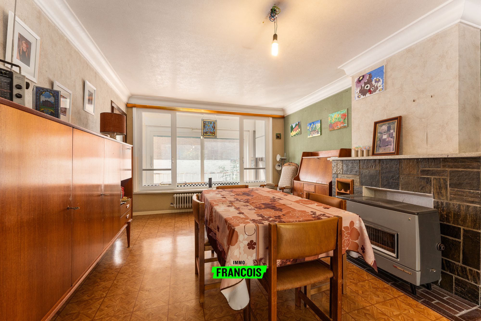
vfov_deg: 81.2
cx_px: 240
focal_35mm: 14
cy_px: 160
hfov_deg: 104.2
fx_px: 187
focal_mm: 14
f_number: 9
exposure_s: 1/40
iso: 250
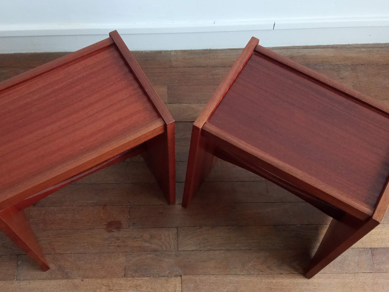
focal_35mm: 38
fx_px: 427
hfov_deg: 48.9
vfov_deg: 37.5
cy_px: 182
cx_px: 181
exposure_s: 1/33.3
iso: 293
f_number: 2.2
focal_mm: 3.79
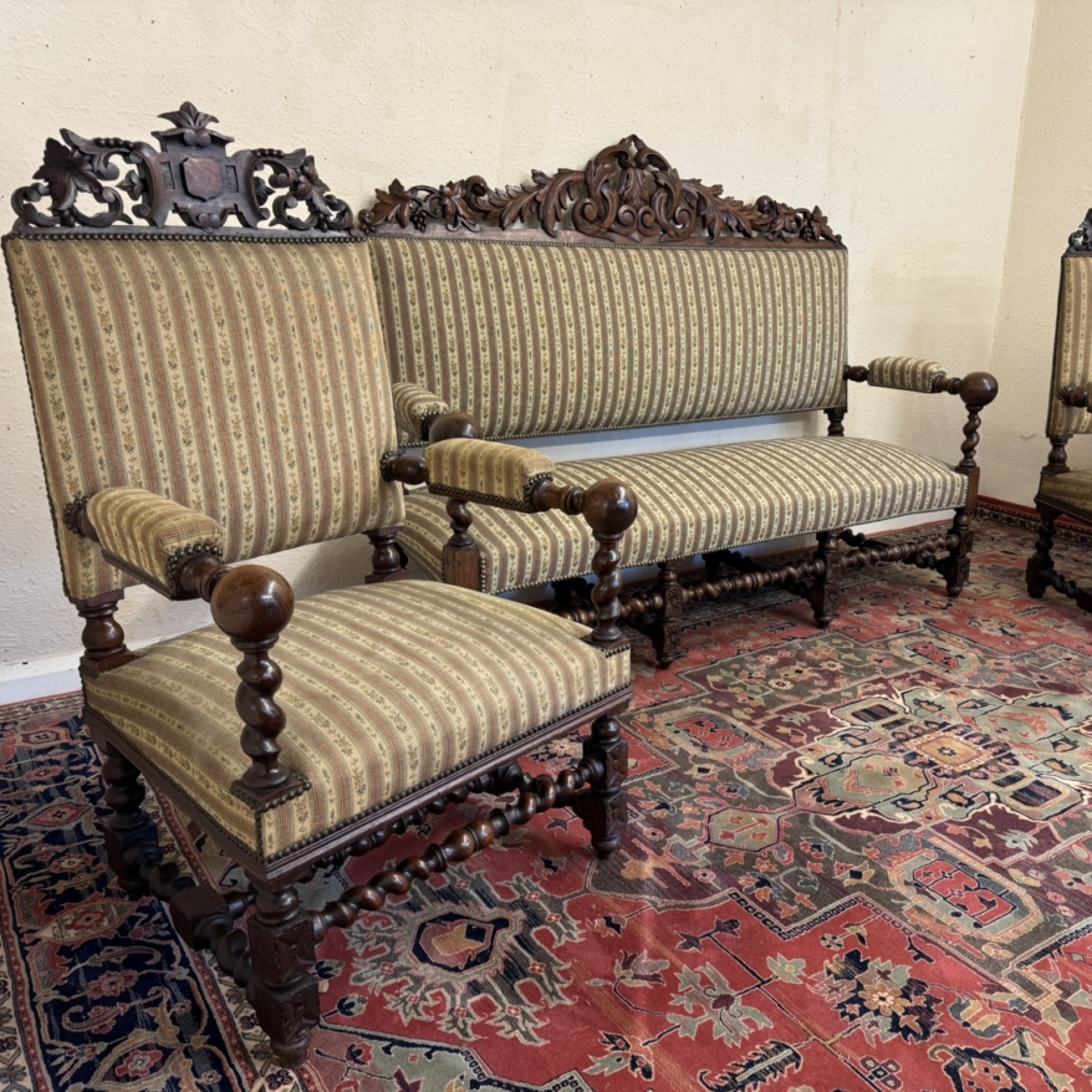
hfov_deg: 55.0
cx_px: 678
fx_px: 1035
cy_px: 557
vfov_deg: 55.6
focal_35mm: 29
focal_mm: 6.76
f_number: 1.78
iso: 160
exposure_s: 1/50
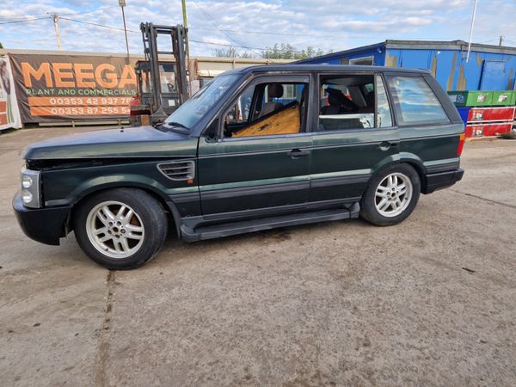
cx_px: 258
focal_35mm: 23
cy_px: 194
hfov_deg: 73.9
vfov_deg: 58.9
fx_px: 343
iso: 50
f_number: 1.8
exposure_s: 1/311
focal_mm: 5.4
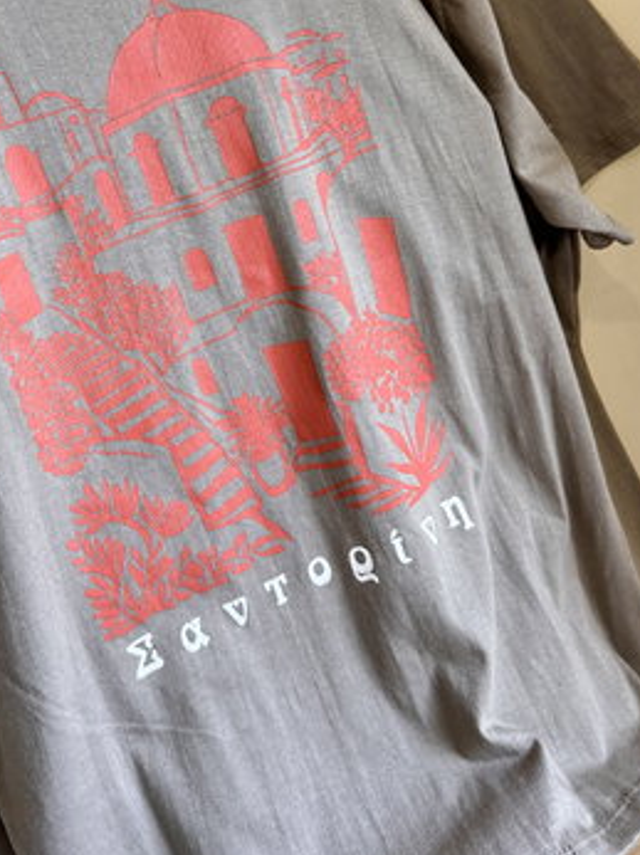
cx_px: 183
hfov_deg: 37.9
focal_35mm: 37
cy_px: 280
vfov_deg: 49.2
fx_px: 913
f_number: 1.78
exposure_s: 1/50
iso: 160
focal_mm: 6.86
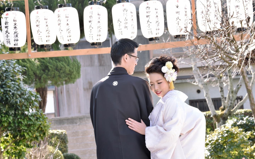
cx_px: 127
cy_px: 74
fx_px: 924
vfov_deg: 9.9
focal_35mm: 133
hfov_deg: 15.7
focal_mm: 130
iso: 1000
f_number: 11
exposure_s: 1/125
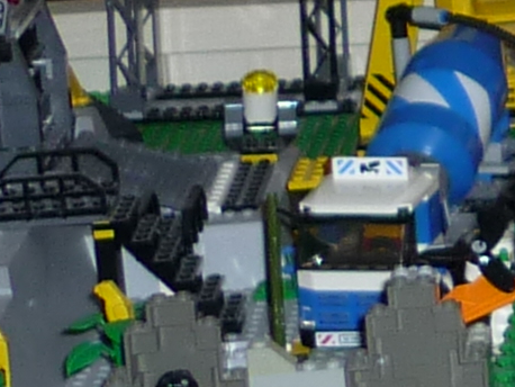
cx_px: 1548
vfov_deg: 6.2
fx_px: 3498
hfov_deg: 7.4
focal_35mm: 235
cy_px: -295
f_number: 2.8
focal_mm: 5.5
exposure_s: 1/30
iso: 100
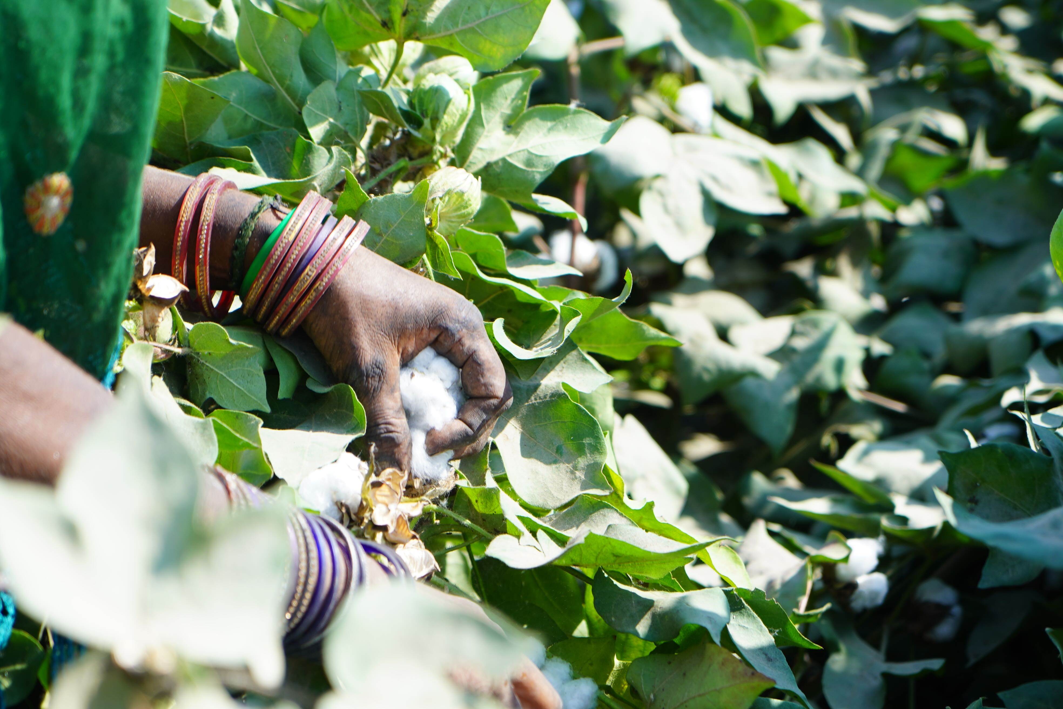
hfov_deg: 19.5
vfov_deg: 13.0
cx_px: 532
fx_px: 3100
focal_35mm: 105
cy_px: 354
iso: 100
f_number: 4
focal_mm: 70
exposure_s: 1/320
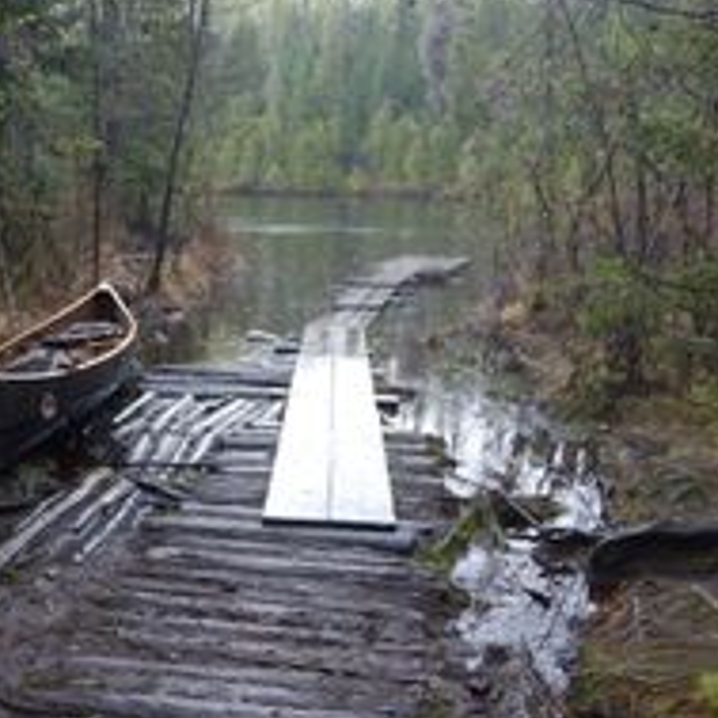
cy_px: 543
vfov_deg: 36.6
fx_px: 1056
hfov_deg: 36.6
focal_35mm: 45
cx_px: 171
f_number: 2.8
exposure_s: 1/30
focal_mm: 4.3
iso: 125
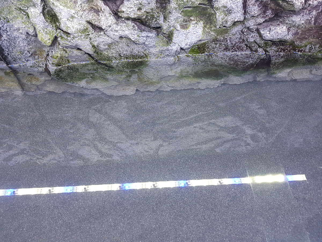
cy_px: 121
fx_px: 242
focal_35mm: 26
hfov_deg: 67.3
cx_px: 161
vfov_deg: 53.1
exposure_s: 1/50
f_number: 1.7
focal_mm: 4.2
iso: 125
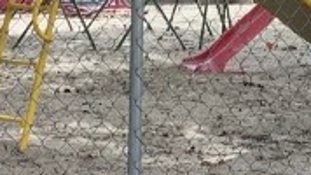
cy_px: -226
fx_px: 1599
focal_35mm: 194
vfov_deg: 6.0
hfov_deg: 11.0
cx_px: 311
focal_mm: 3.3
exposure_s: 1/223
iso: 25
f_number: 2.4
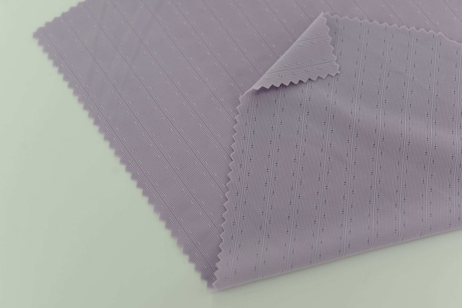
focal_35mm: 50
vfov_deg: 27.0
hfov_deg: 39.6
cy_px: 154
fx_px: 642
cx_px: 231
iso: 100
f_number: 3.5
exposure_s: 1/200
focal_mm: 50
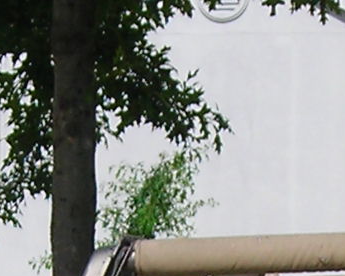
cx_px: 278
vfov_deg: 4.4
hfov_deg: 5.6
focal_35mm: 345
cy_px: 748
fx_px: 3523
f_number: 6.9
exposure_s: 1/195
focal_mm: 7.8
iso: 50
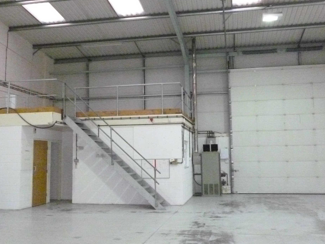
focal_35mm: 39
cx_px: 152
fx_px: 366
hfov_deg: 47.8
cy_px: 108
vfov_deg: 36.8
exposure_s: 1/60
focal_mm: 5
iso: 1250
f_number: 3.1
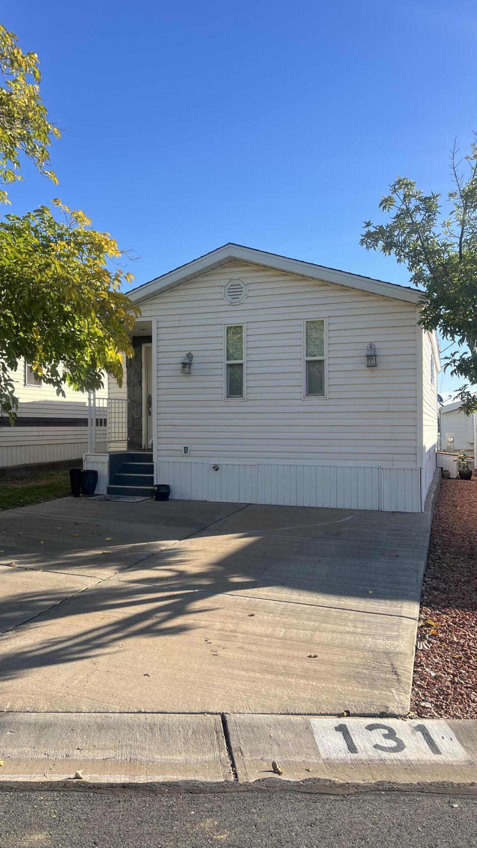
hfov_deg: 40.0
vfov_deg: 66.1
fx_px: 652
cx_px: 197
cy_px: 415
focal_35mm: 29
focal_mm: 5.7
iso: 50
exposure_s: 1/1901
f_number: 1.5
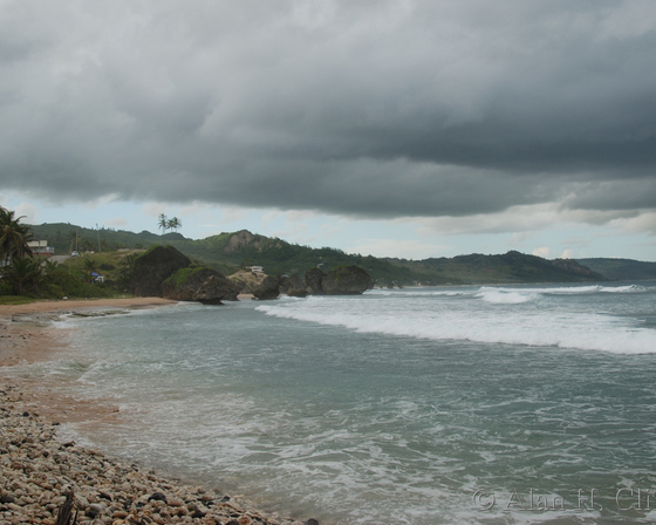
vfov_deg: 31.7
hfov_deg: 39.1
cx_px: 336
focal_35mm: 48
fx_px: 924
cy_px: 253
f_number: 11
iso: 100
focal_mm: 27
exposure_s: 1/125
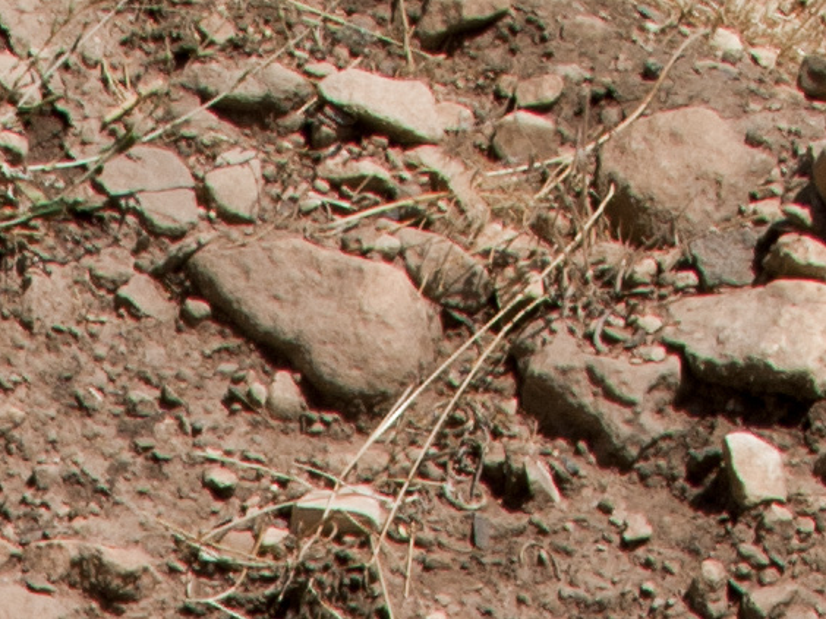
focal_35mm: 767
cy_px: 3124
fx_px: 18302
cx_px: -1128
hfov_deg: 2.6
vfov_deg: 1.9
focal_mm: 70
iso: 200
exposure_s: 1/500
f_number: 11
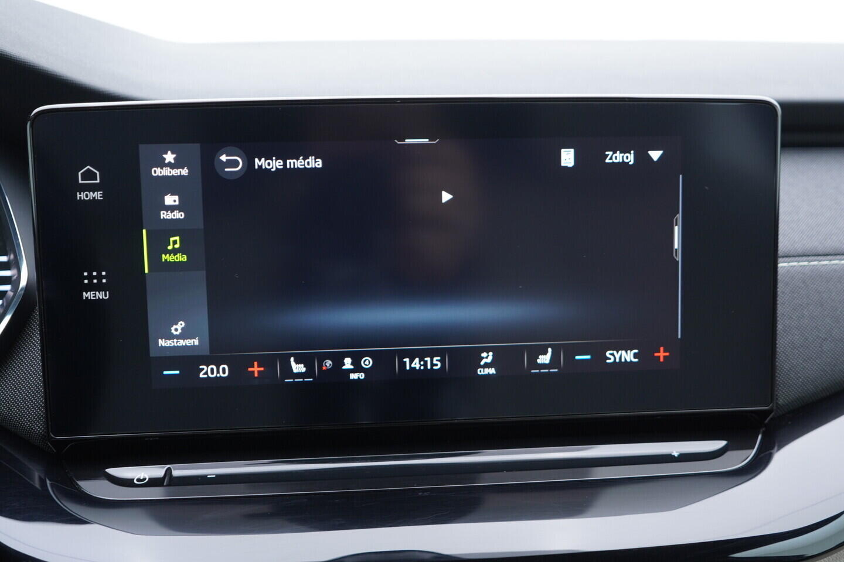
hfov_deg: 53.1
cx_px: 422
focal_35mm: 36
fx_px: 844
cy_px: 281
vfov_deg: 36.9
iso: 320
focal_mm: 24
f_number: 2.8
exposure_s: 1/40
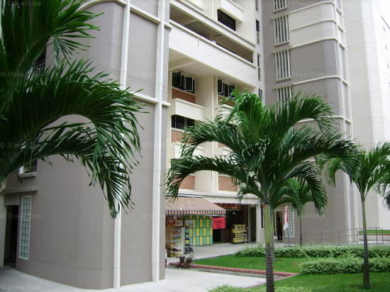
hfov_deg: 52.6
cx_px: 195
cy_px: 146
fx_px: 394
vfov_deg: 40.7
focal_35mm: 35
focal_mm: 5.95
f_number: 2.8
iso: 50
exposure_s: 1/148
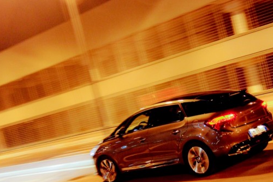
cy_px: 146
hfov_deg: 31.2
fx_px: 485
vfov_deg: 21.0
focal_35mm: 64
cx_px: 183
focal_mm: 32
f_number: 4
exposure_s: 1/25
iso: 3200
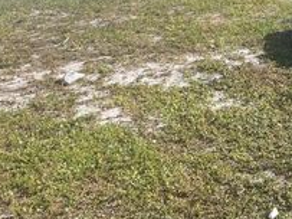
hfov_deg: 24.5
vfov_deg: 18.5
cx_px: 289
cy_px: -32
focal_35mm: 76
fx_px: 641
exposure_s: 1/2457
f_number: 1.5
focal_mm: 5.7
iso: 50
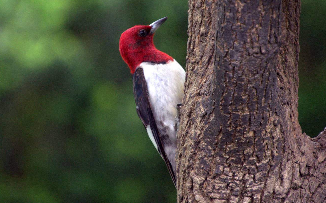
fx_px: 6174
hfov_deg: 3.0
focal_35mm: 695
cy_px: 71
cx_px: 158
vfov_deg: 1.9
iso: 1250
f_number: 6.3
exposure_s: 1/80
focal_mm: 370
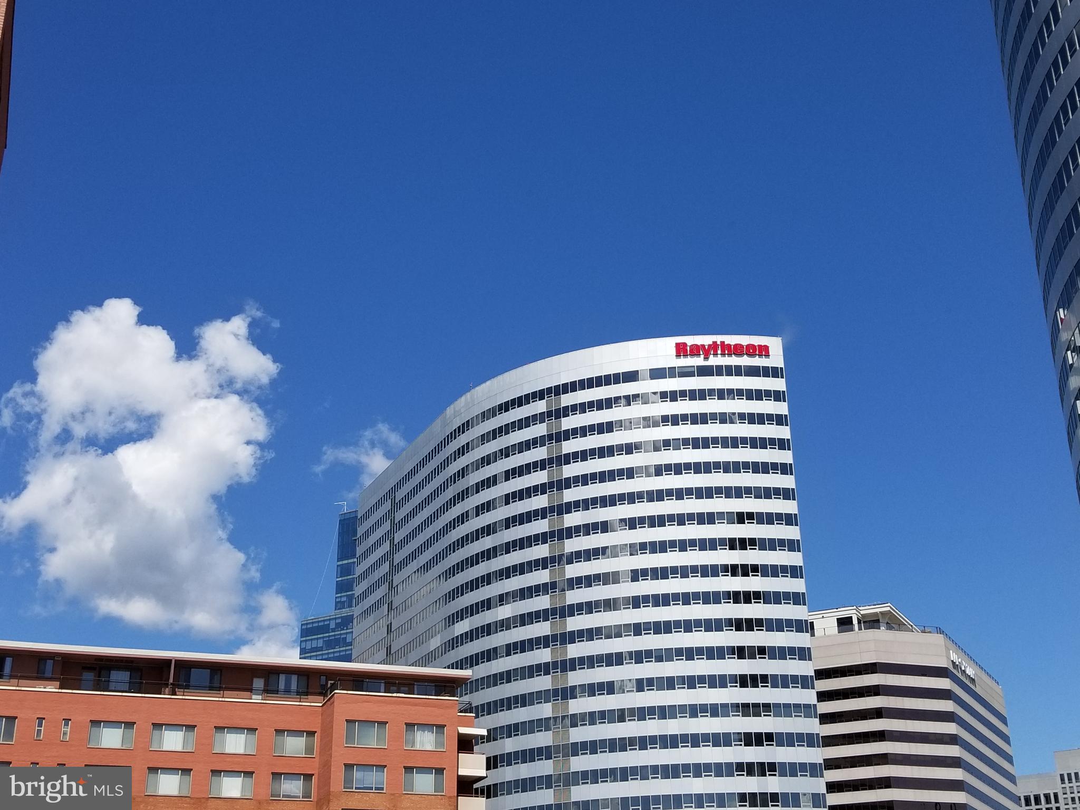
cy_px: 405
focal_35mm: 26
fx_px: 811
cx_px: 540
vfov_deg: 53.1
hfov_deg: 67.3
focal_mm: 4.25
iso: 50
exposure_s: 1/2283
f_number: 1.7
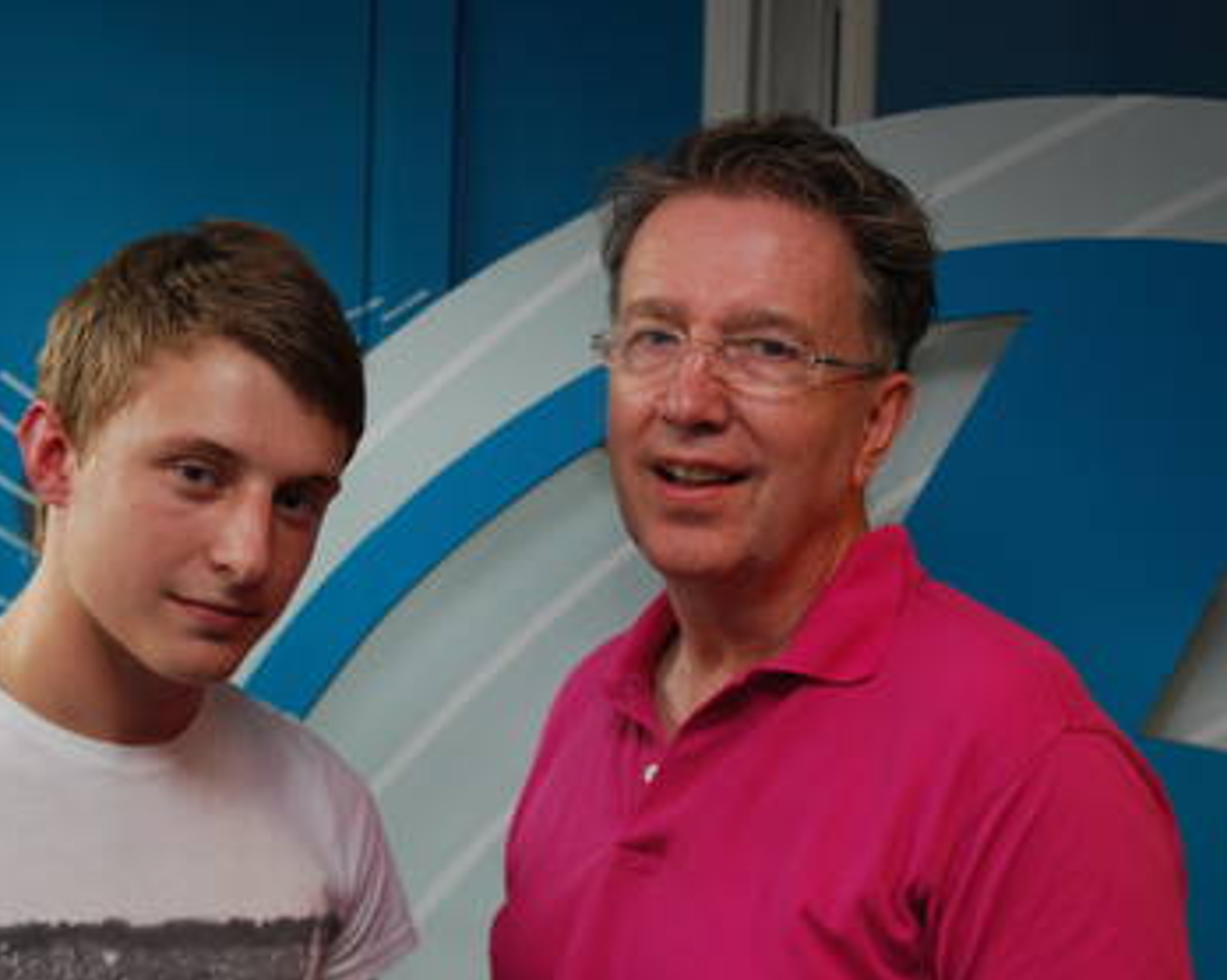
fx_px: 2162
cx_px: 504
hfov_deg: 31.6
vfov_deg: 25.5
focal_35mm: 60
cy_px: 492
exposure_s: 1/60
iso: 200
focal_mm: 35
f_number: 4
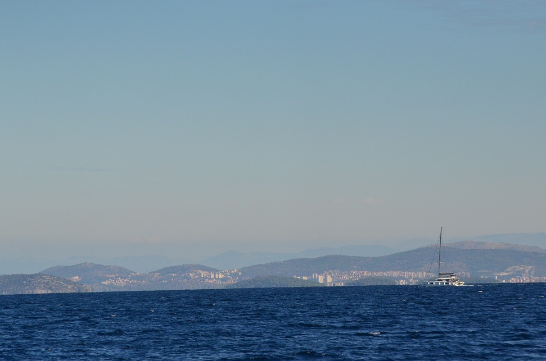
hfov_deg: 8.6
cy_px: 181
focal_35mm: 240
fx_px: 3625
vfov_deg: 5.7
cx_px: 274
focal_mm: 155
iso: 1000
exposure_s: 1/8000
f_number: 6.3
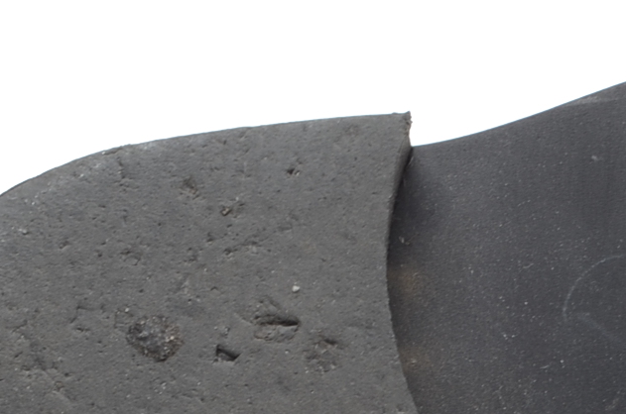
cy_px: 658
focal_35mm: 211
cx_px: 871
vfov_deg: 6.4
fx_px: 3662
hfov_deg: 9.6
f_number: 14
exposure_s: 1/100
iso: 100
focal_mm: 36
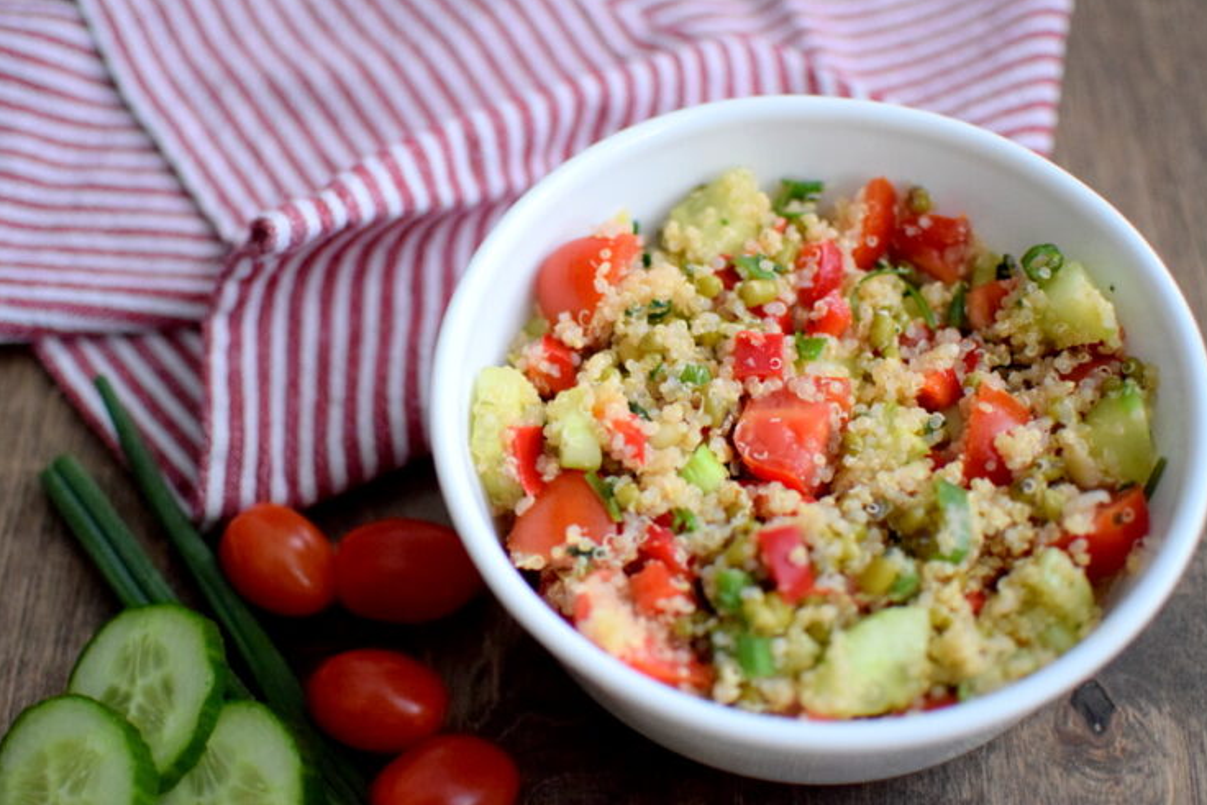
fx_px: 1794
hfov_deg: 37.2
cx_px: 610
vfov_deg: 25.3
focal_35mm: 54
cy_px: 402
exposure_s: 1/1250
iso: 3600
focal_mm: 35
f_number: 1.8
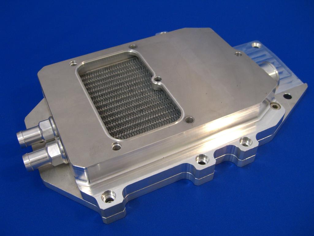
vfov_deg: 37.7
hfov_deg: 49.0
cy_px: 118
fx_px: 345
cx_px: 157
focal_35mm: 38
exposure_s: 1/40
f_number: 2.8
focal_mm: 7.9
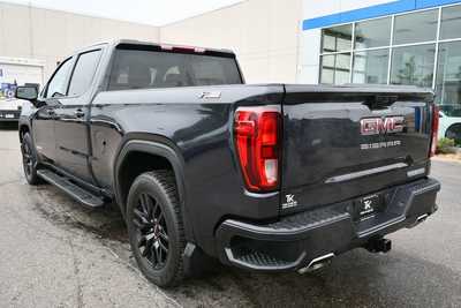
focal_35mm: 30
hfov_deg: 61.9
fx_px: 384
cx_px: 230
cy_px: 154
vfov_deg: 43.6
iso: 220
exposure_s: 1/250
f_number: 5.6
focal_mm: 20
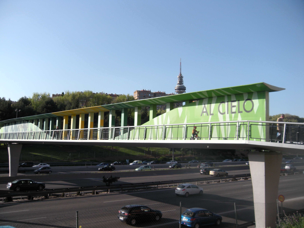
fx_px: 351
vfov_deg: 36.0
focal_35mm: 40
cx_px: 152
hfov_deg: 46.8
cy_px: 114
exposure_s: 1/482
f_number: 3.9
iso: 64
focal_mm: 6.6
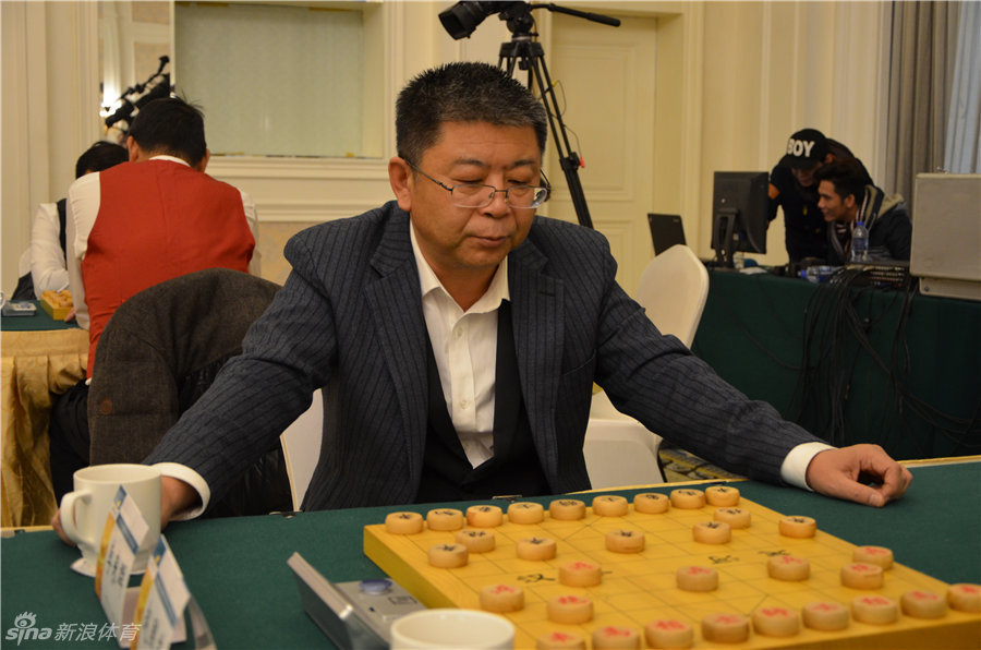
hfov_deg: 37.9
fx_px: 1428
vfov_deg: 25.6
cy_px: 325
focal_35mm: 52
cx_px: 490
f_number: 4.5
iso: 1100
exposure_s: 1/30
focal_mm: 35
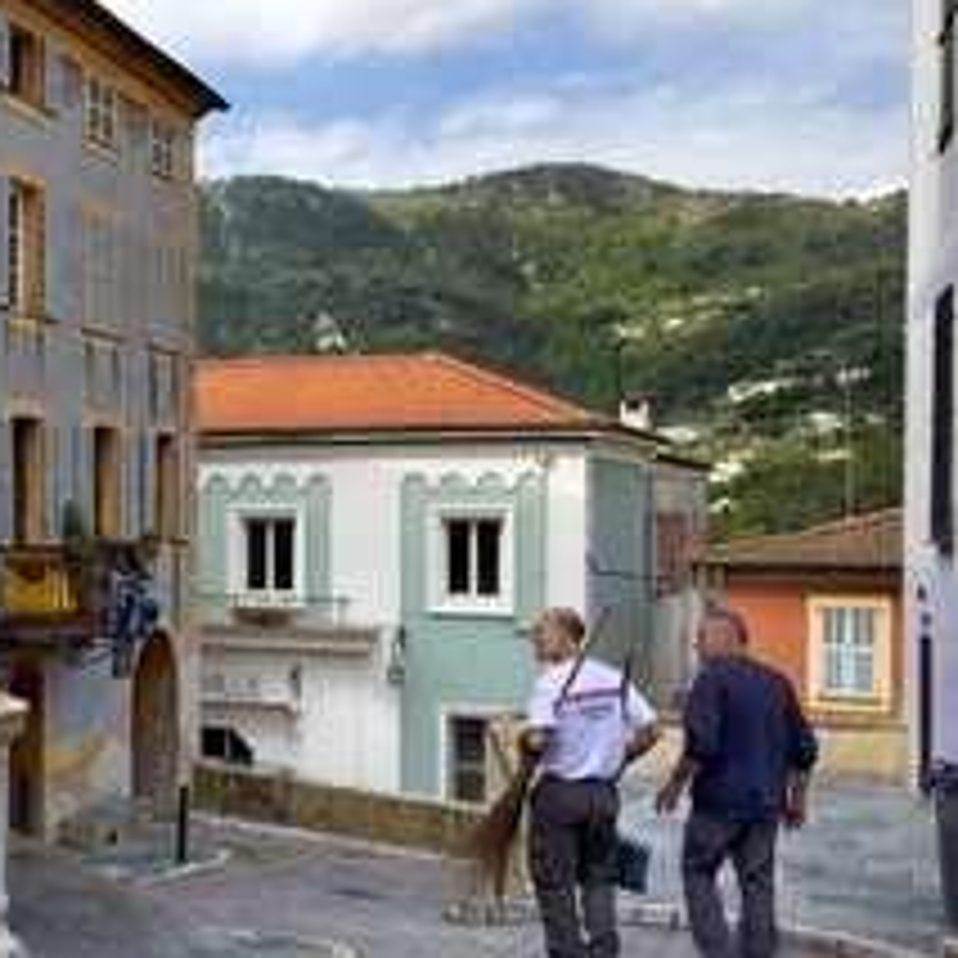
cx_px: 18
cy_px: 517
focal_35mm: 52
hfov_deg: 30.6
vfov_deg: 32.8
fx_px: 1628
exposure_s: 1/200
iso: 200
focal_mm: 31
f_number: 11
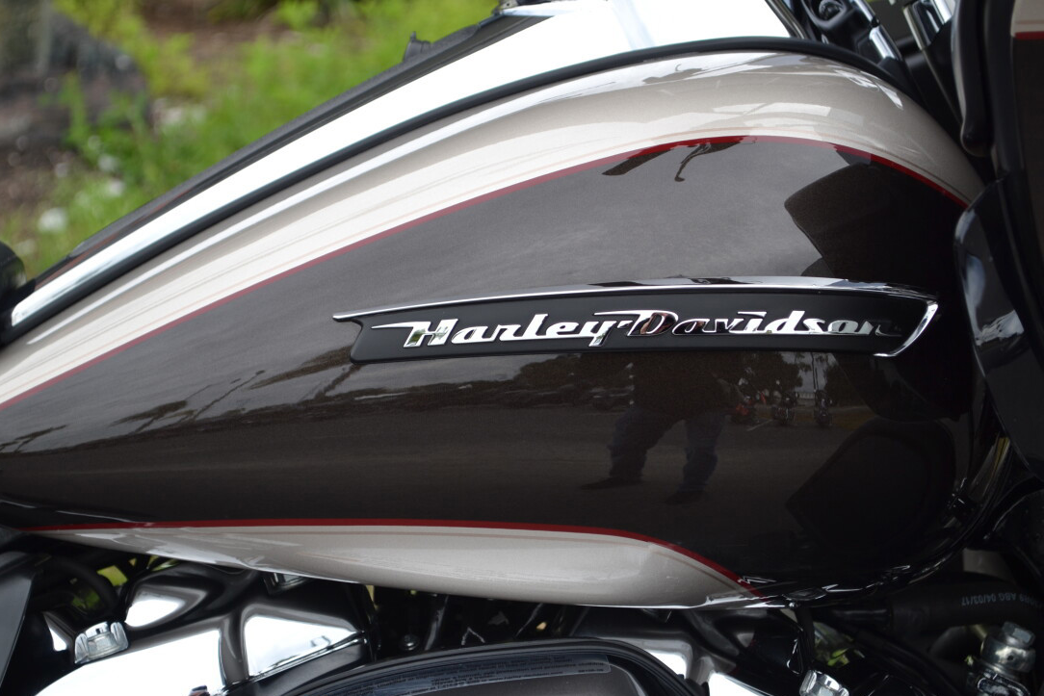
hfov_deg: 24.5
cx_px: 482
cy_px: 323
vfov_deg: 16.5
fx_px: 2407
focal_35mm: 83
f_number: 5.6
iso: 110
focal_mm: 50
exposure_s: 1/125
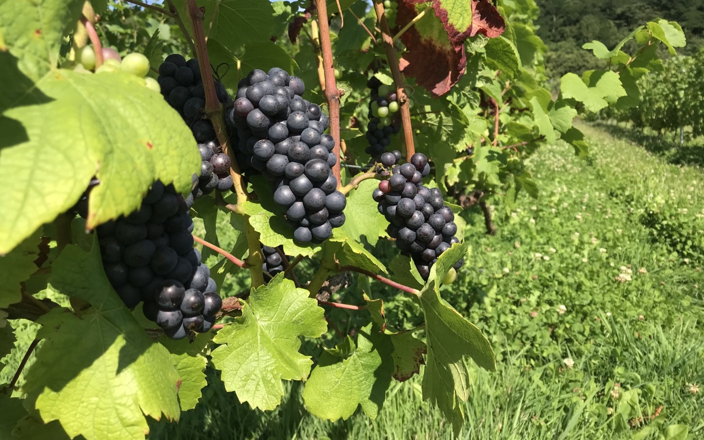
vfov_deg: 41.6
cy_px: 175
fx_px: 575
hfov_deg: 62.9
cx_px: 352
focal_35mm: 30
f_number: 1.8
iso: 20
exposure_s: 1/1227
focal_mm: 4
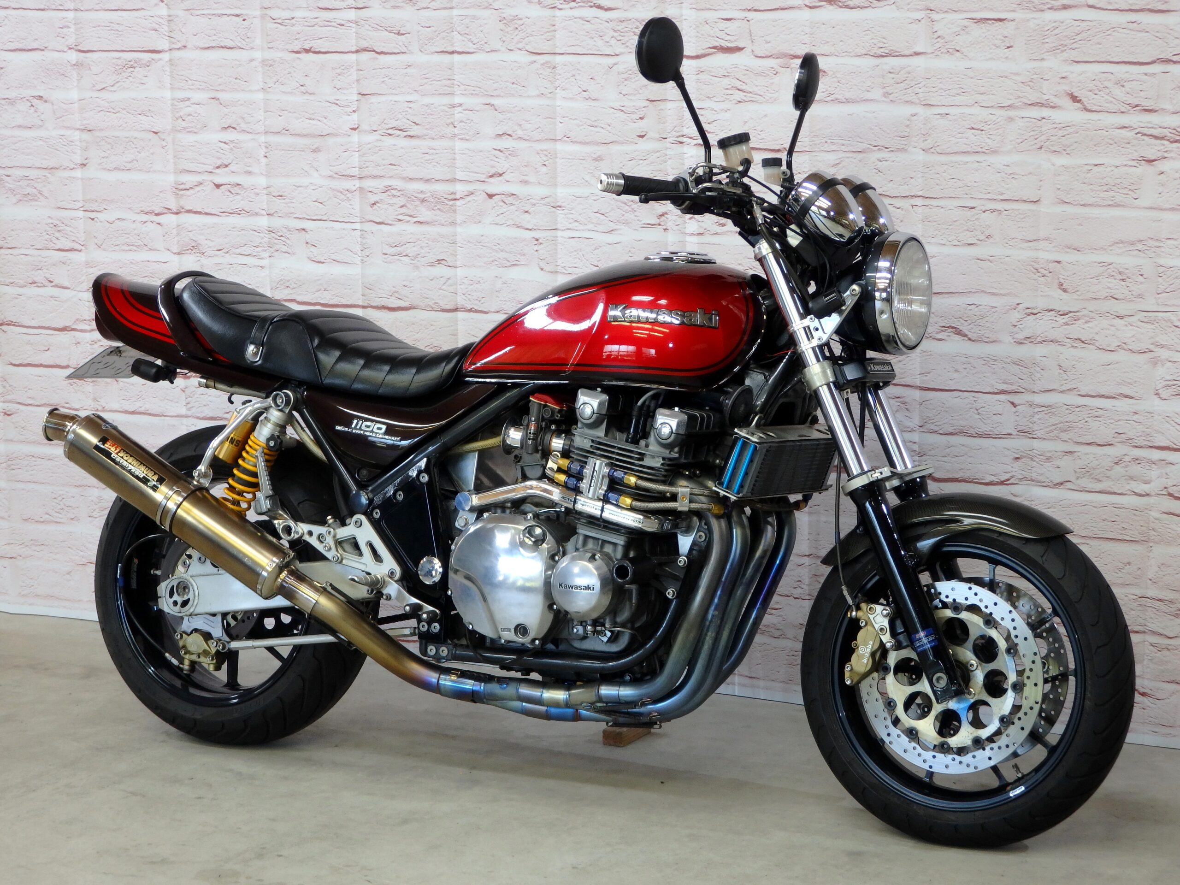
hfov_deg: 24.4
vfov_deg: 18.4
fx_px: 2727
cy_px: 442
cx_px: 590
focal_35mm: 80
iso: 125
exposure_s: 1/15
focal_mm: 14.4
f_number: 4.6
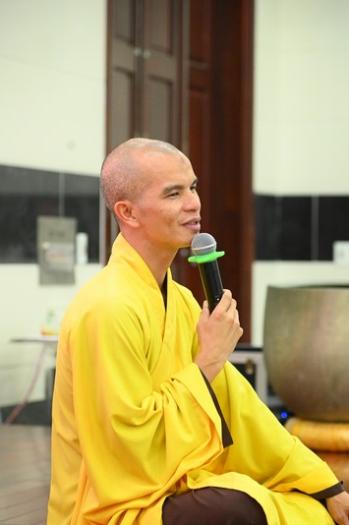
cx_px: 209
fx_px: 2127
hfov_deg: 9.4
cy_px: 290
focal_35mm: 146
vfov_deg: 14.1
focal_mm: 120
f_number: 4
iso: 6400
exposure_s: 1/160
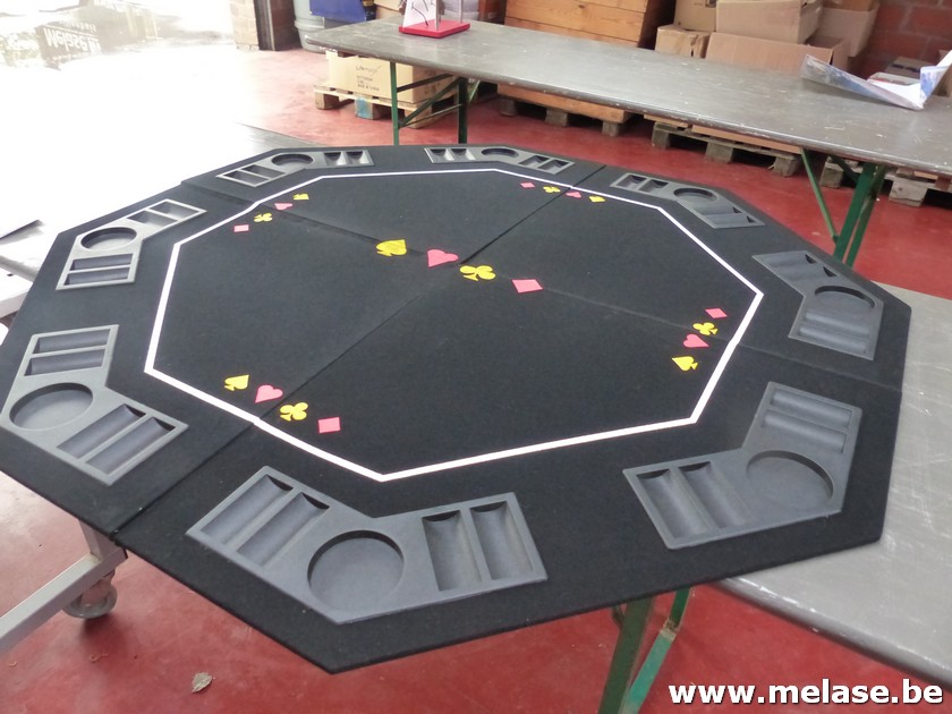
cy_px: 357
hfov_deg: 69.4
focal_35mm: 25
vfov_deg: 54.9
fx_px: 688
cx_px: 476
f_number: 2.8
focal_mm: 4.5
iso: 800
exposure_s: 1/50
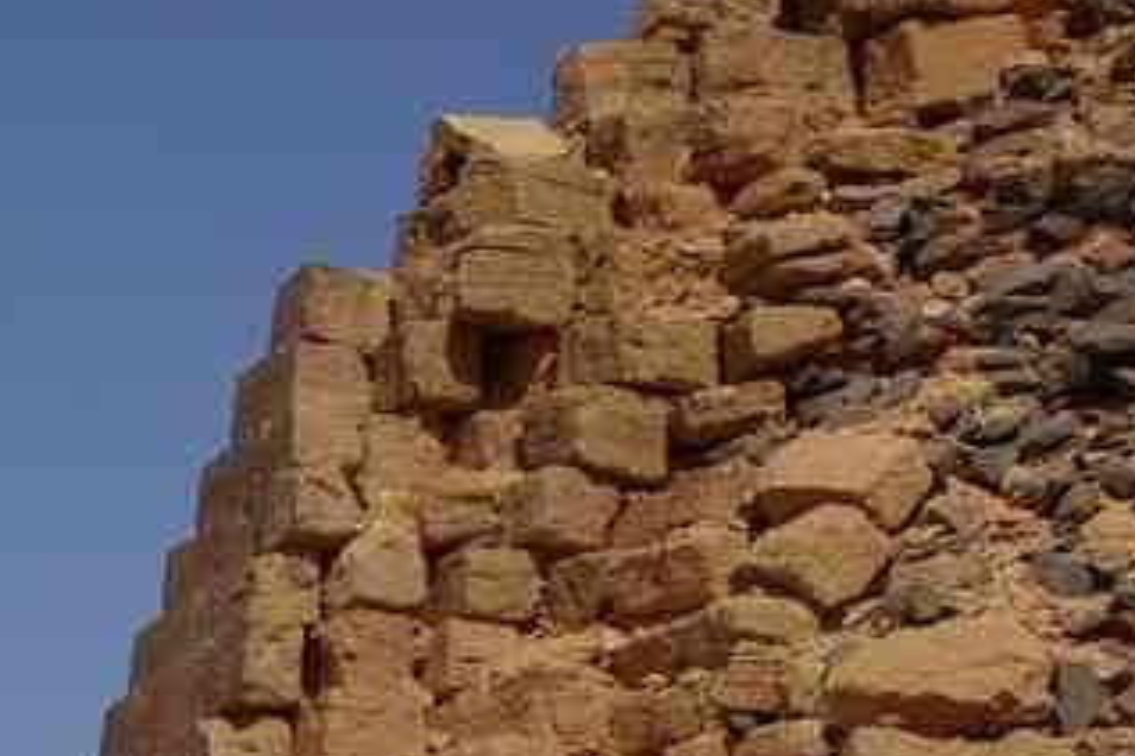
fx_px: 3423
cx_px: -453
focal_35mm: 109
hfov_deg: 17.3
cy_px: 998
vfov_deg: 12.2
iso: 100
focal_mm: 23
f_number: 8
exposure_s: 1/350
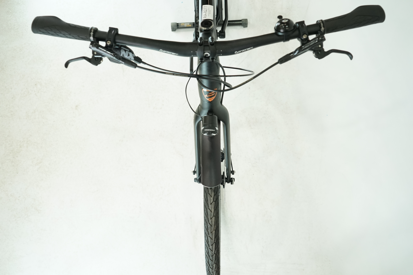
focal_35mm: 31
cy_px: 138
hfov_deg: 60.3
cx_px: 206
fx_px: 356
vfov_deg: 42.3
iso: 1600
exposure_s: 1/200
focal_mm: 31
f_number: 5.6
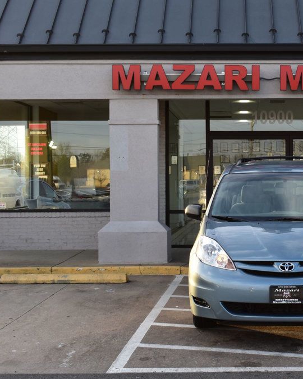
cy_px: 191
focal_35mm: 64
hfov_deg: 23.2
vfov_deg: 29.6
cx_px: 274
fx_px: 718
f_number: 9
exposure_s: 1/100
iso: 400
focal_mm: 30
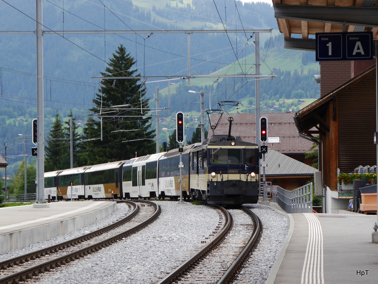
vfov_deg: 17.6
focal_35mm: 84
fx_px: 918
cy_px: 142
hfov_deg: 23.3
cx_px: 189
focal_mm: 42
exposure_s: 1/160
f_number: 6.3
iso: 160
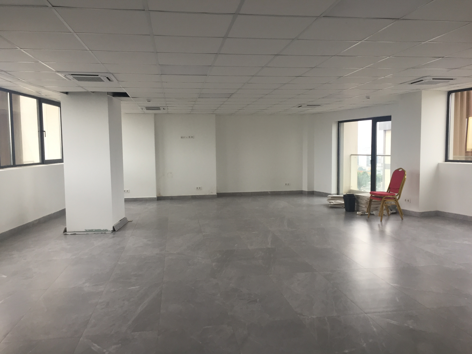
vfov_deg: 48.2
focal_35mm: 29
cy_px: 177
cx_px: 236
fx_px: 395
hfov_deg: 61.7
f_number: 2.2
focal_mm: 4.15
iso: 32
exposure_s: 1/33
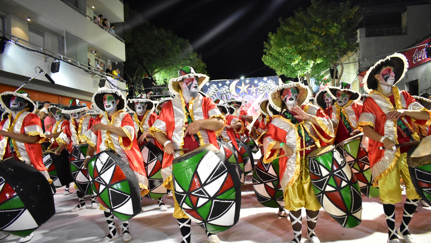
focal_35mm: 29
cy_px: 144
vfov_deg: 40.0
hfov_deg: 66.1
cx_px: 213
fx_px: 331
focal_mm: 18
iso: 6400
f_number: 3.5
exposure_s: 1/400
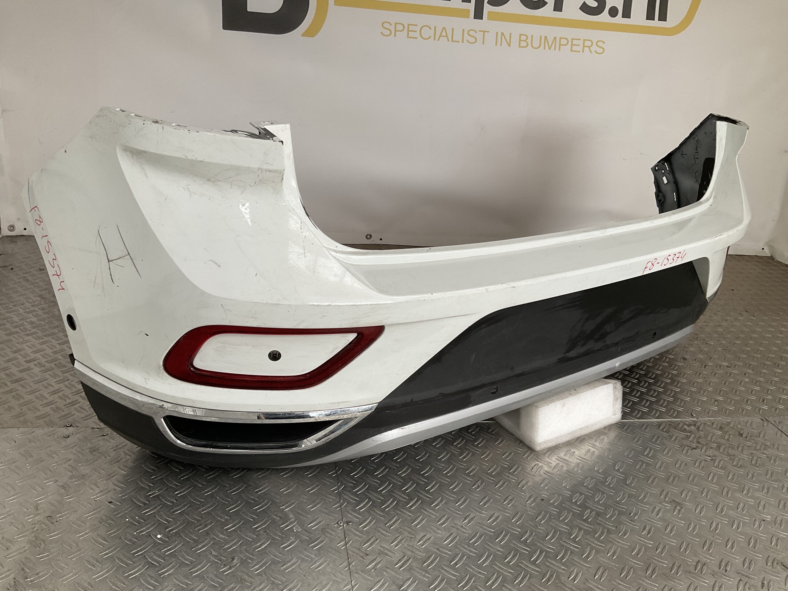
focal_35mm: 29
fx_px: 660
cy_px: 296
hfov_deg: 61.7
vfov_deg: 48.2
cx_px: 394
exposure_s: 1/50
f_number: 1.8
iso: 40
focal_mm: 3
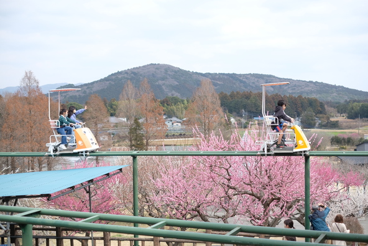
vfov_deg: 25.5
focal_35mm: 53
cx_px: 184
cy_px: 123
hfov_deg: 37.5
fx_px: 542
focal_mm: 35
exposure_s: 1/2200
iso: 200
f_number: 2
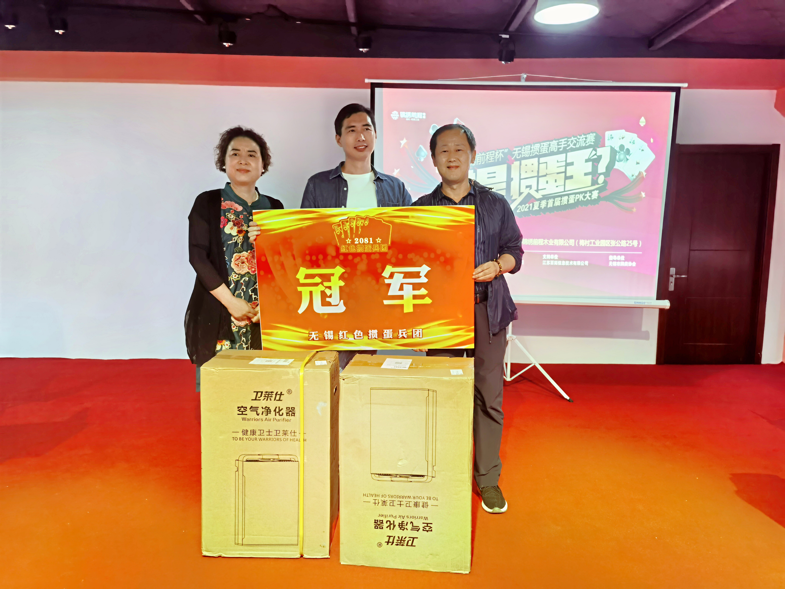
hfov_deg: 65.3
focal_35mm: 27
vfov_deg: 51.4
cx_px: 392
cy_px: 294
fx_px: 612
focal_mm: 6.71
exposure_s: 1/100
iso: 160
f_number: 1.9
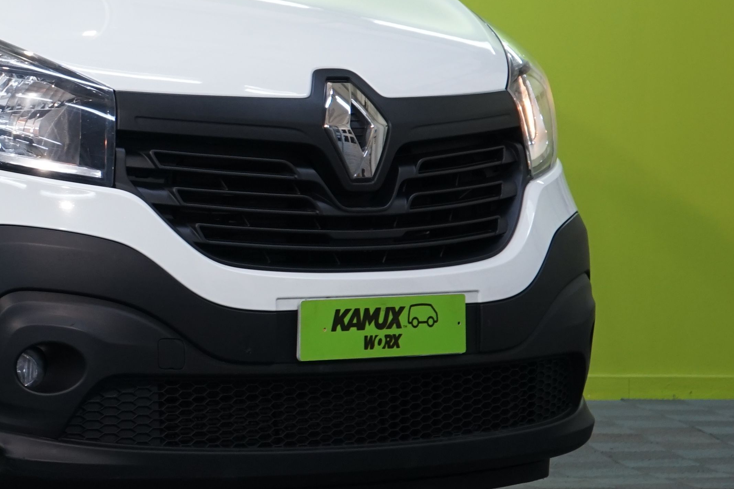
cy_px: 145
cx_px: -245
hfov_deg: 10.2
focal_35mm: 197
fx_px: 4016
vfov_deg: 7.0
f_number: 6.3
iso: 640
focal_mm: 70
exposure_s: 1/25
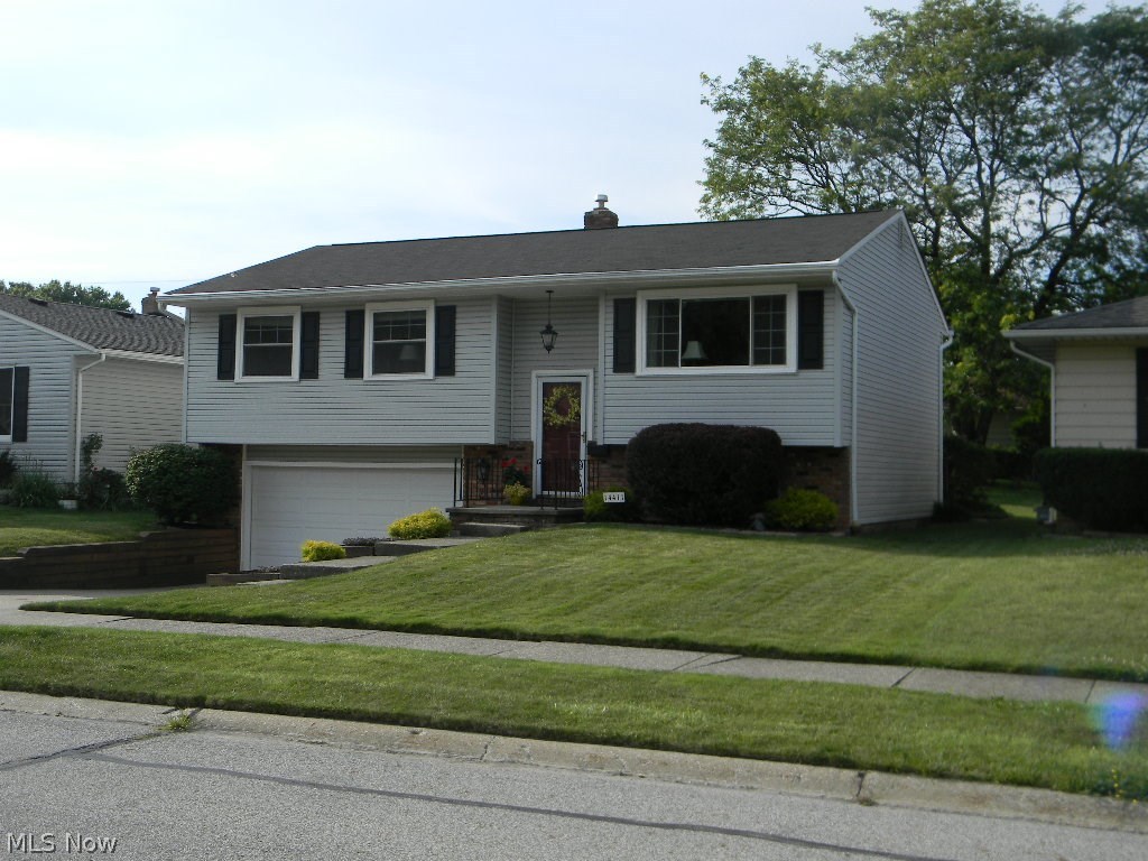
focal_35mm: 41
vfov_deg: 35.1
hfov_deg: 45.8
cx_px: 574
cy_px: 430
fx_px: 1360
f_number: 3.8
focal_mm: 7.3
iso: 80
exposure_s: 1/624
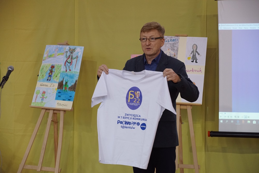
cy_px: 86
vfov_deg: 12.2
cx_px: 130
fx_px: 809
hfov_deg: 18.2
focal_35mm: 112
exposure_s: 1/160
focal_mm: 75
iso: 1250
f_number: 5.6
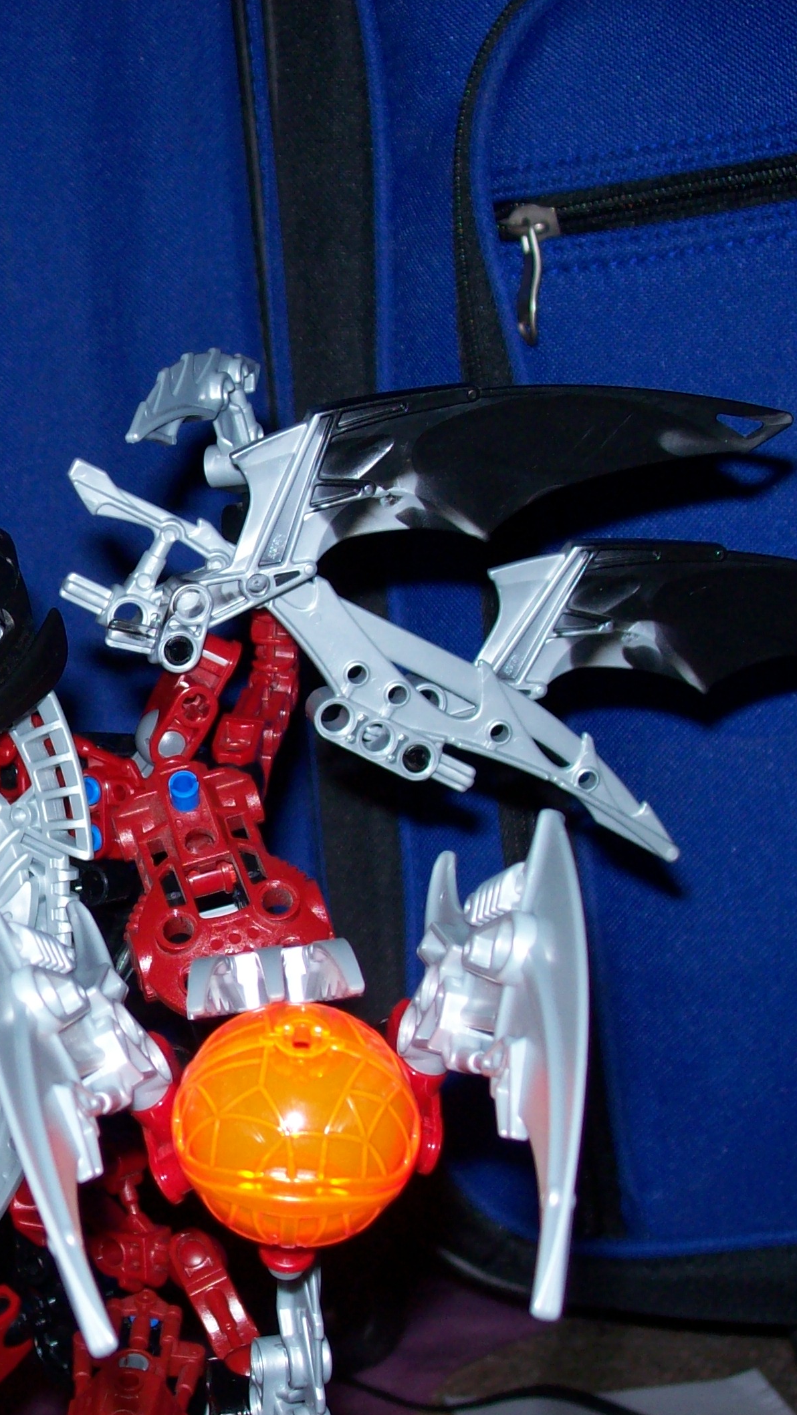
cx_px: -94
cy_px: 709
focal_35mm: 82
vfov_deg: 25.9
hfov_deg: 14.4
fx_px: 3080
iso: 80
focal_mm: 9.4
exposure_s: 1/84.5
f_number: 3.4
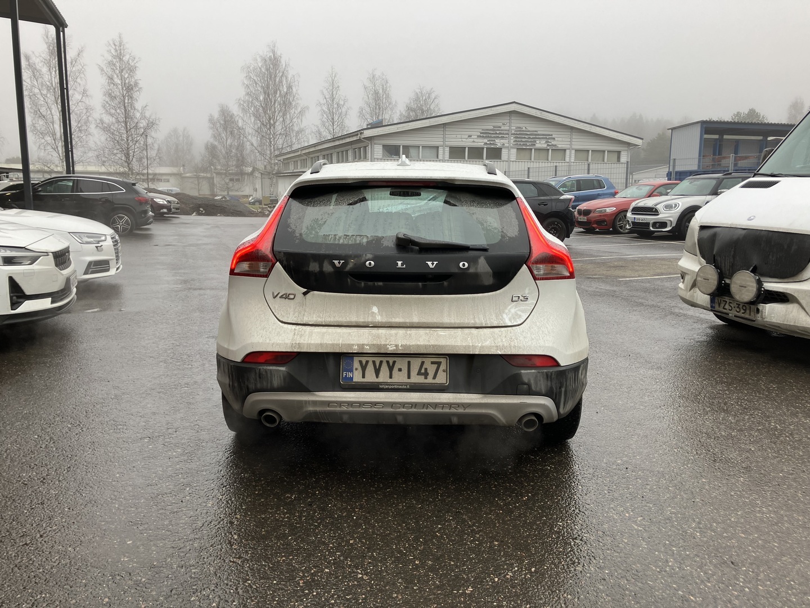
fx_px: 655
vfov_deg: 49.7
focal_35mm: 28
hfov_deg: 63.4
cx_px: 405
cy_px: 304
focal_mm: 3.99
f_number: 1.8
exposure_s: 1/102
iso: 20
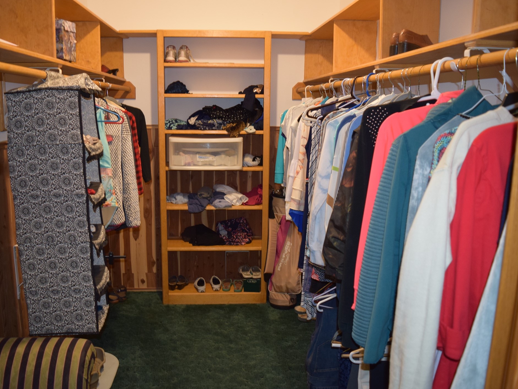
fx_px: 449
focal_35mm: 30
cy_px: 196
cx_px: 237
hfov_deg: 59.9
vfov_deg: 46.8
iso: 800
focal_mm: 18
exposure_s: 1/60
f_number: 3.5
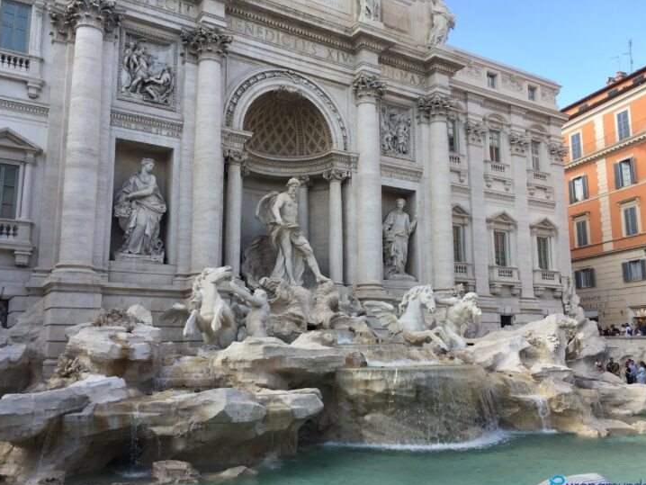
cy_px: 258
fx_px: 579
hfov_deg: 58.3
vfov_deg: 45.4
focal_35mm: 31
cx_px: 324
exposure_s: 1/430
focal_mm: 4.15
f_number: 2.2
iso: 32
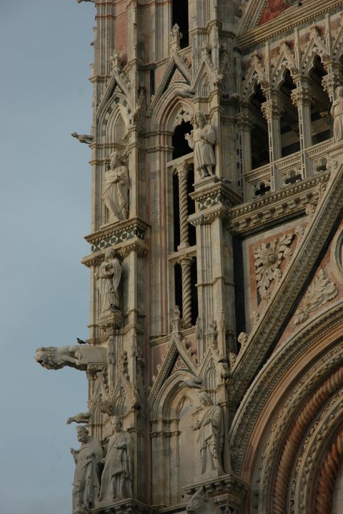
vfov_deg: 19.5
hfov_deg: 13.0
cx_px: 172
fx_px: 1501
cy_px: 257
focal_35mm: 105
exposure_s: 1/250
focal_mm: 70
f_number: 8
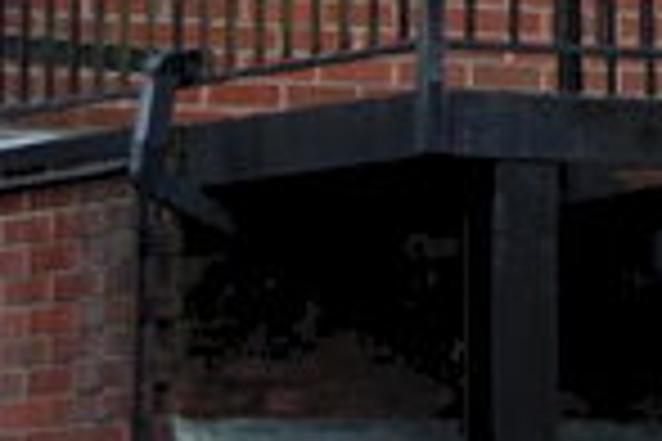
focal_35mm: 286
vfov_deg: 4.7
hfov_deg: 7.1
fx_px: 5259
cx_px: 1103
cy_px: -558
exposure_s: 1/125
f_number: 5.6
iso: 360
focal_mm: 40
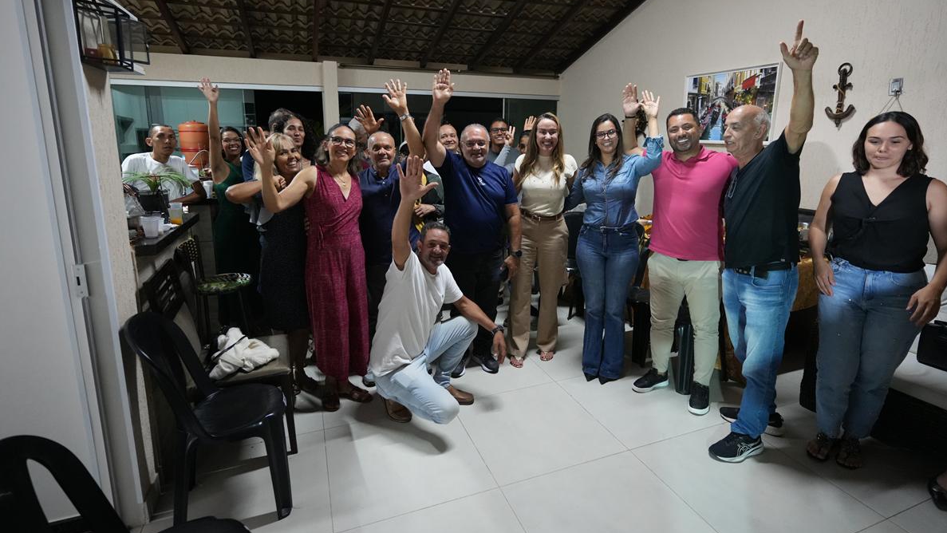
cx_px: 472
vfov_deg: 60.7
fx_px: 452
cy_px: 223
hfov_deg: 92.7
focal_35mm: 18
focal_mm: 17
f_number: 2.8
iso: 5000
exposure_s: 1/100
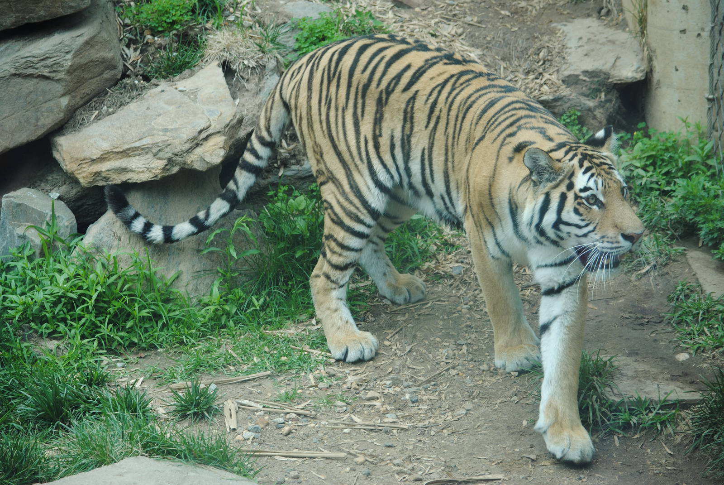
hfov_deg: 13.7
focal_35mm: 150
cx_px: 362
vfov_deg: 9.2
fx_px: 3020
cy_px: 242
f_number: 4.8
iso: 200
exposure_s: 1/400
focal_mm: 100
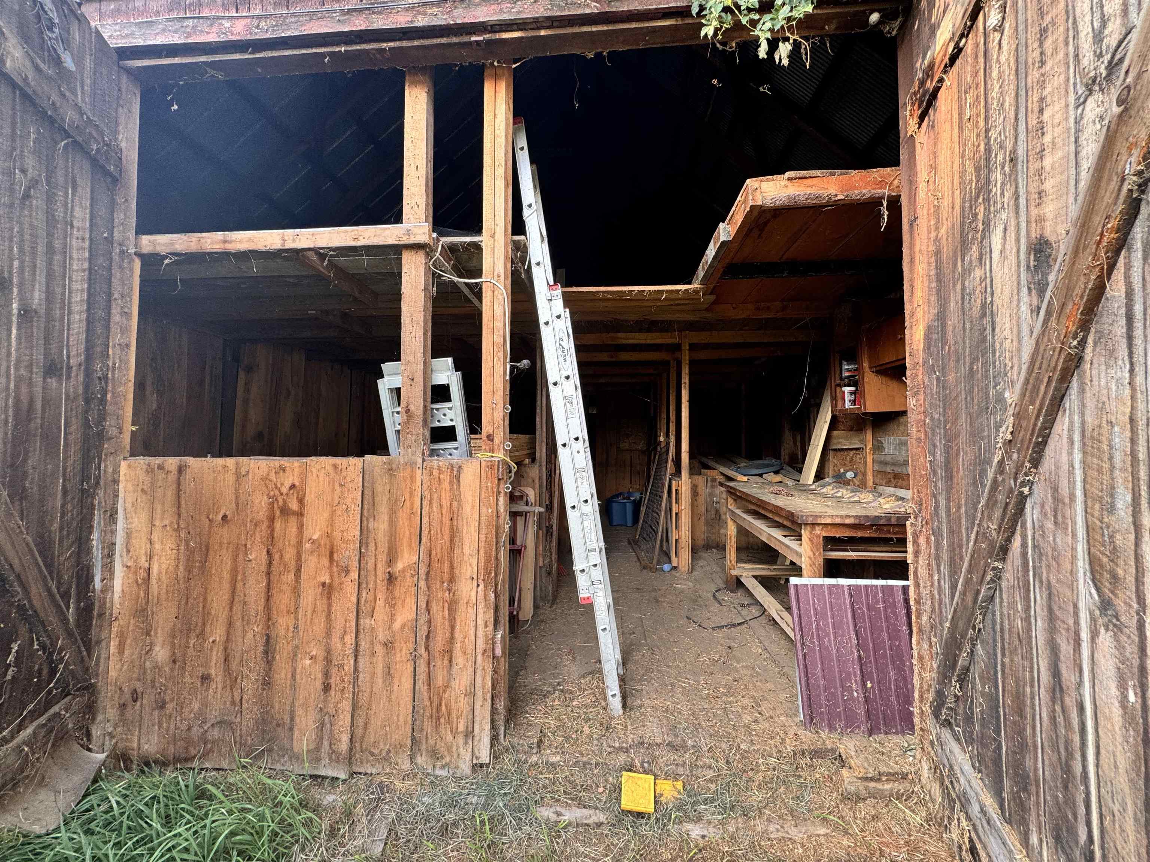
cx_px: 575
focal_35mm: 14
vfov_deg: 85.7
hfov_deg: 102.1
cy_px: 431
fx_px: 465
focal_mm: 2.22
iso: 80
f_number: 2.2
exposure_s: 1/99
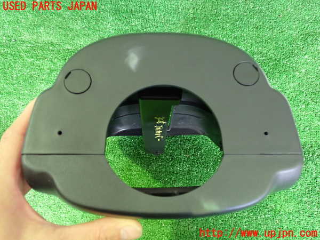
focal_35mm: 30
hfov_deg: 60.0
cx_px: 160
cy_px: 120
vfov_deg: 46.8
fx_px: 277
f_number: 2.3
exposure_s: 1/30
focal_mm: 5.4
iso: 1250
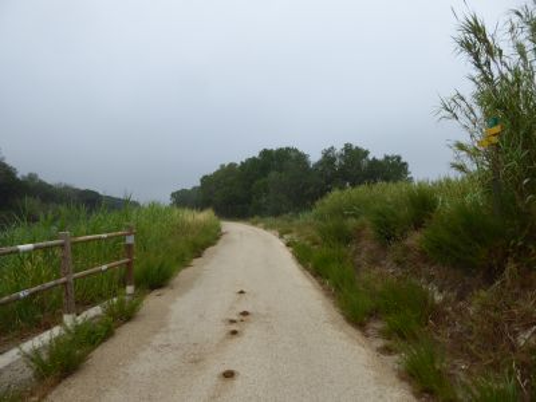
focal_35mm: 25
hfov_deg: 69.4
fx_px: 387
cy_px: 201
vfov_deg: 54.9
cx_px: 268
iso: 80
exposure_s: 1/500
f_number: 3.3
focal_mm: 4.3
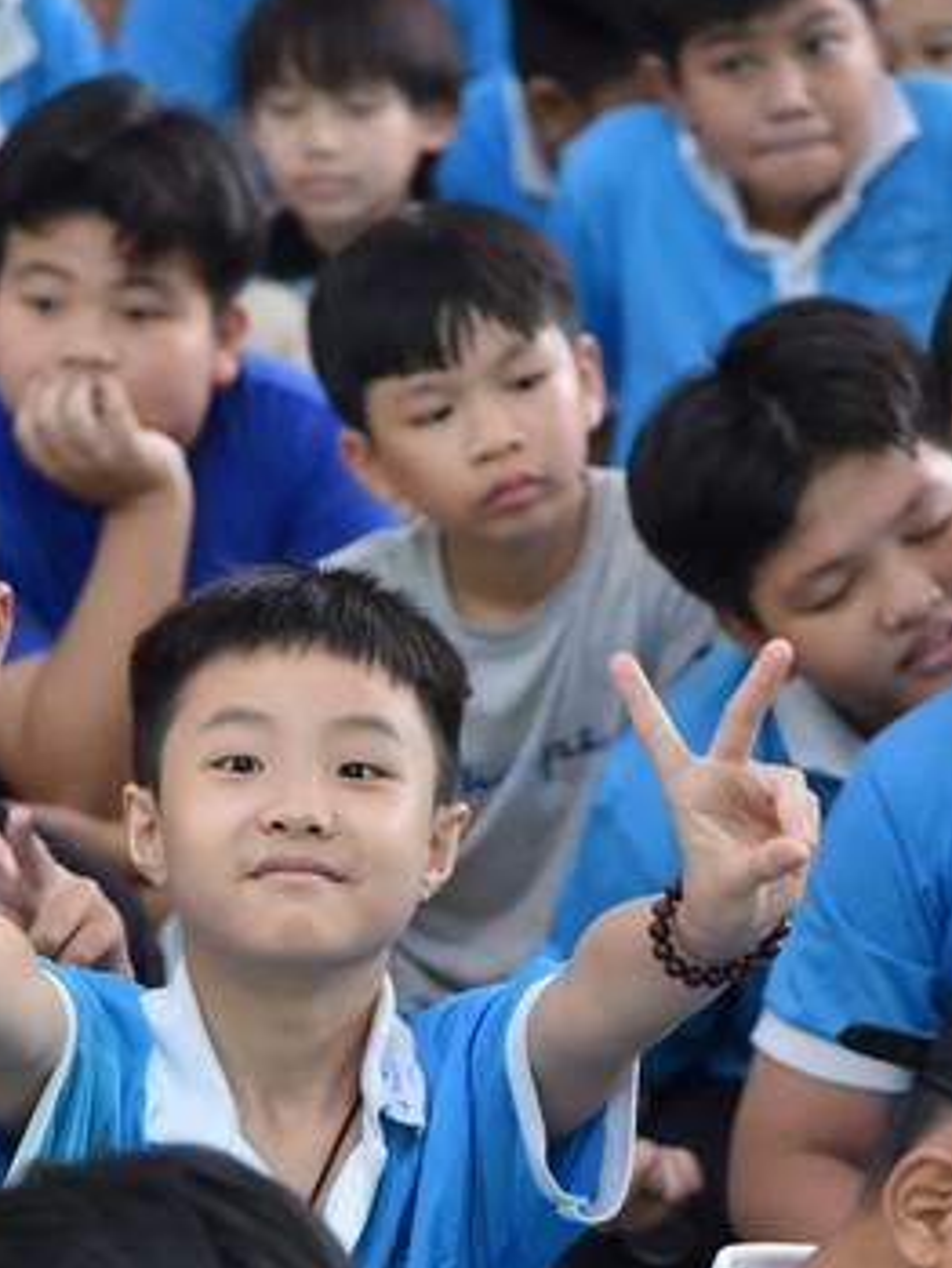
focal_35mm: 215
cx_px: 287
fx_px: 7879
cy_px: 1032
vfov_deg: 9.2
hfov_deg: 6.9
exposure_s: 1/125
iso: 2000
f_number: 4.5
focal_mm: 120
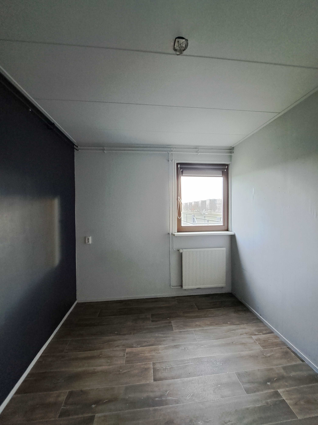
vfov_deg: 106.2
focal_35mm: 13
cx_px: 159
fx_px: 159
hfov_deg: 89.9
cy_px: 212
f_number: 2.2
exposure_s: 1/25
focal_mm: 1.74
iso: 200
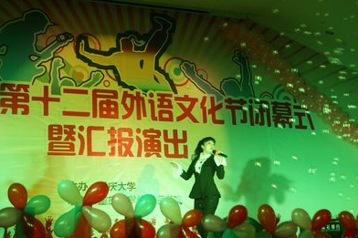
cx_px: 178
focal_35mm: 54
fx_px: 532
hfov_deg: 37.2
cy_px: 118
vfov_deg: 25.3
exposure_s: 1/20
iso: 400
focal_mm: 35
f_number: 5
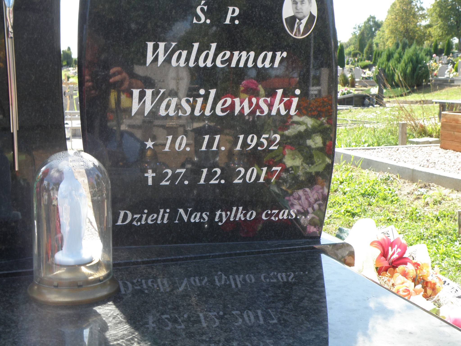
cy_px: 173
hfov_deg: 40.4
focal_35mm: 47
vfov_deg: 30.9
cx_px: 230
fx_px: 626
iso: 64
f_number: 5.6
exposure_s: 1/100
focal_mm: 8.46
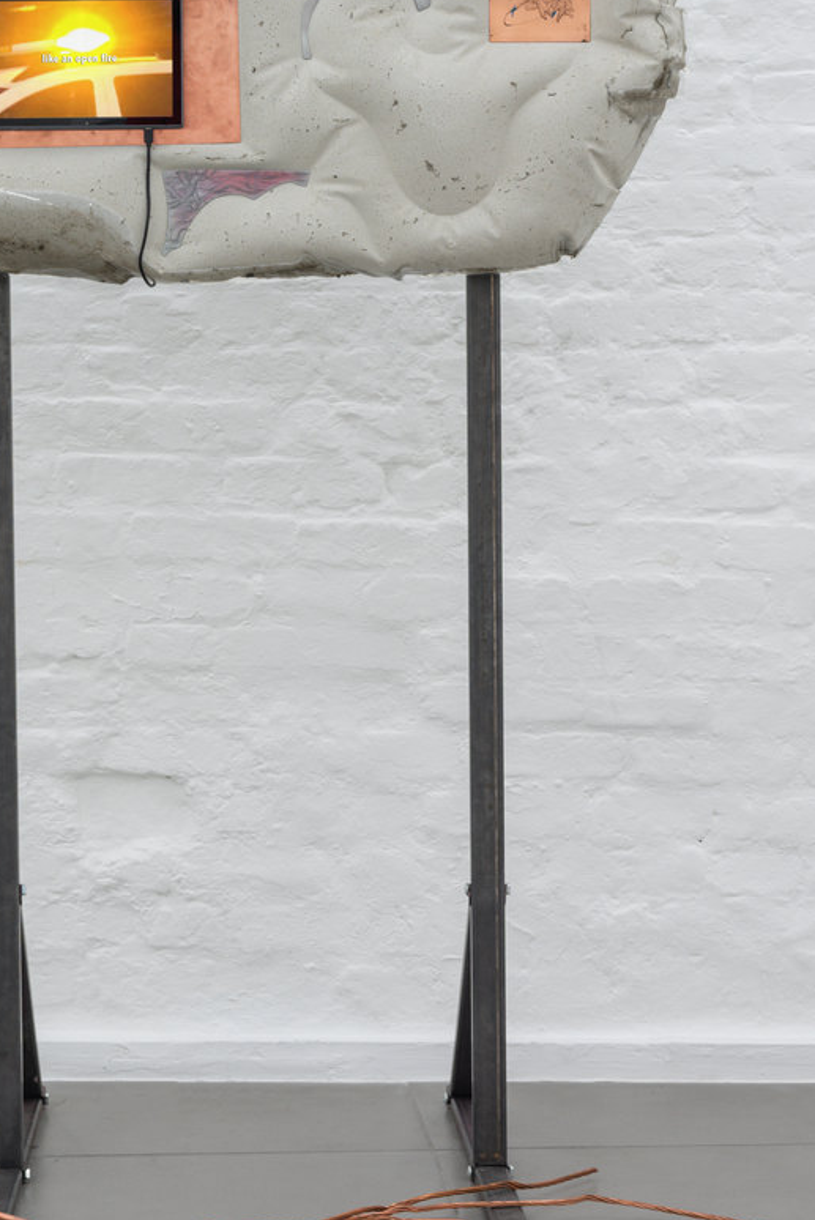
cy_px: 355
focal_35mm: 93
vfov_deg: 21.8
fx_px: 3154
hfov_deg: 14.7
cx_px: 217
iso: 100
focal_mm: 50
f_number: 9
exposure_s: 1/5
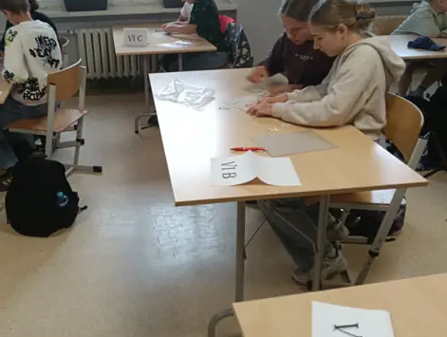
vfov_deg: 42.8
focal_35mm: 33
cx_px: 180
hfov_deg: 54.9
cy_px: 132
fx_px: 427
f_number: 1.8
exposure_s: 1/33.3
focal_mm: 3.98
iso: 200
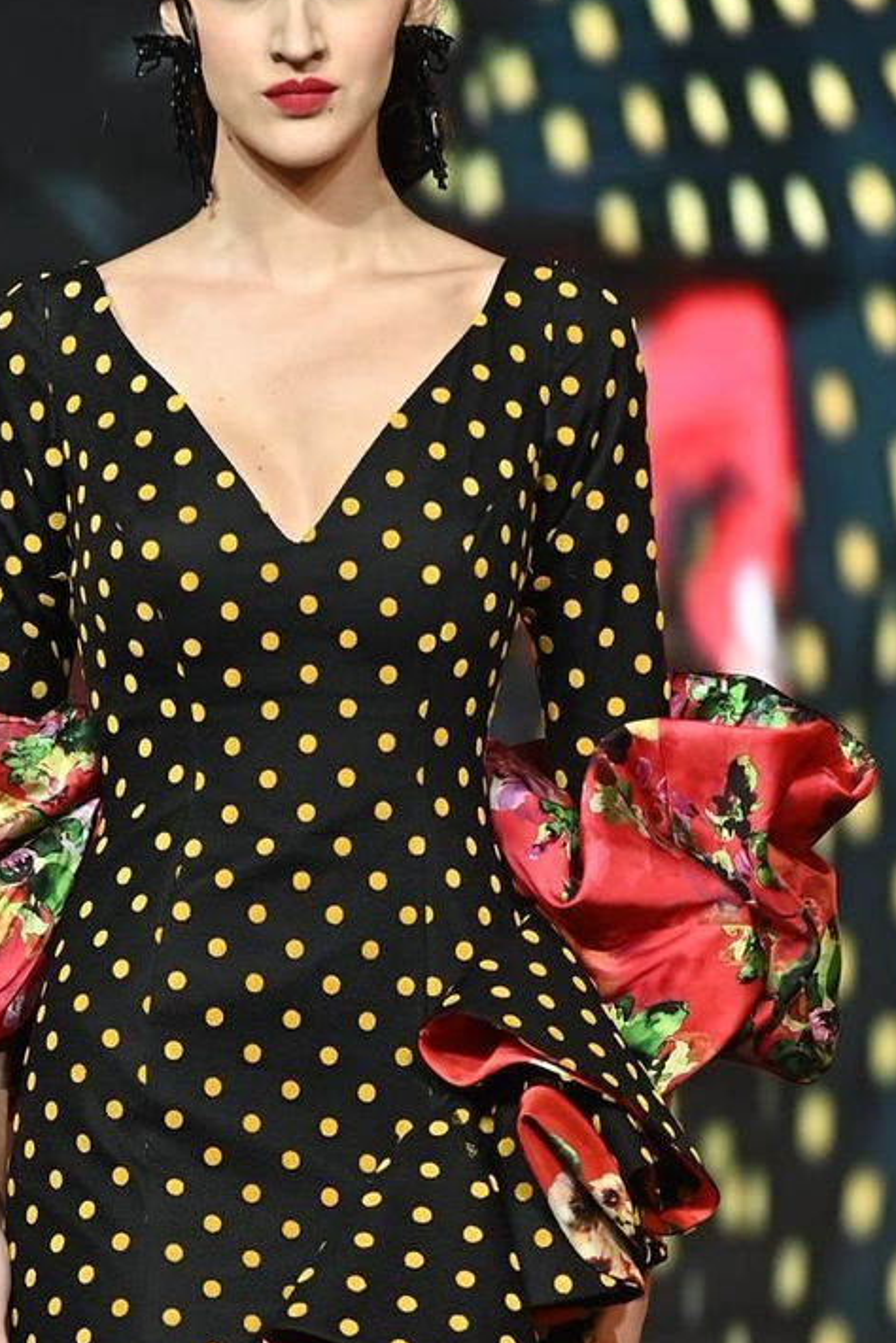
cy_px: 1427
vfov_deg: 6.6
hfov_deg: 4.4
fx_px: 11610
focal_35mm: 311
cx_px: 221
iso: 1000
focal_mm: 92
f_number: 4
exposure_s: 1/250
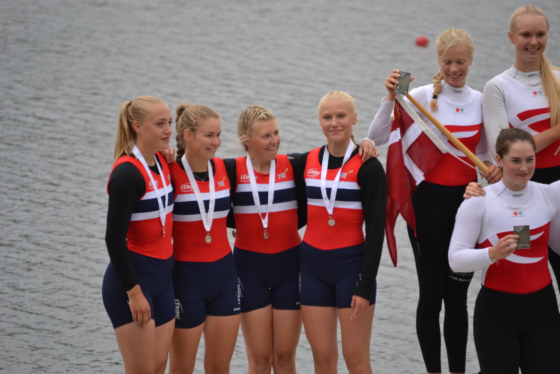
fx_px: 4666
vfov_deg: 4.6
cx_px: 280
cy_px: 187
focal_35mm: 300
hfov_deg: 6.9
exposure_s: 1/500
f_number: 5.6
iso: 450
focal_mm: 200
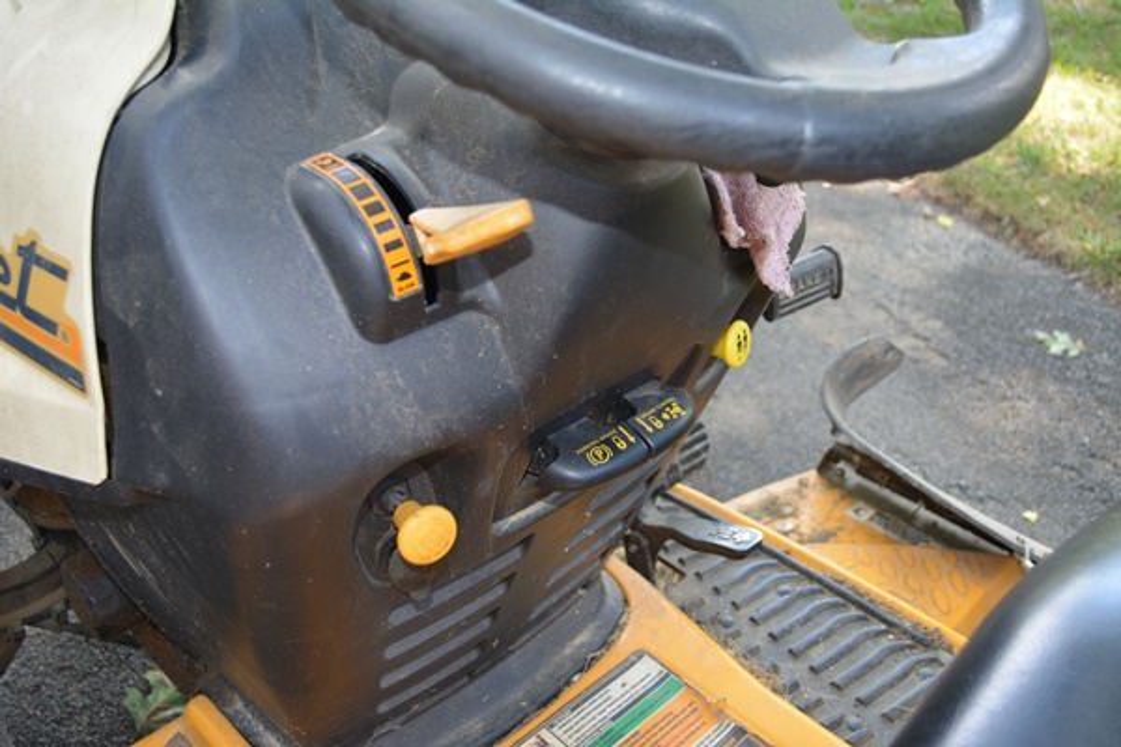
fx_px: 1028
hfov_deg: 57.2
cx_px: 560
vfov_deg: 40.0
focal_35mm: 33
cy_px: 374
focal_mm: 22
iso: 360
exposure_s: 1/125
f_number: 4
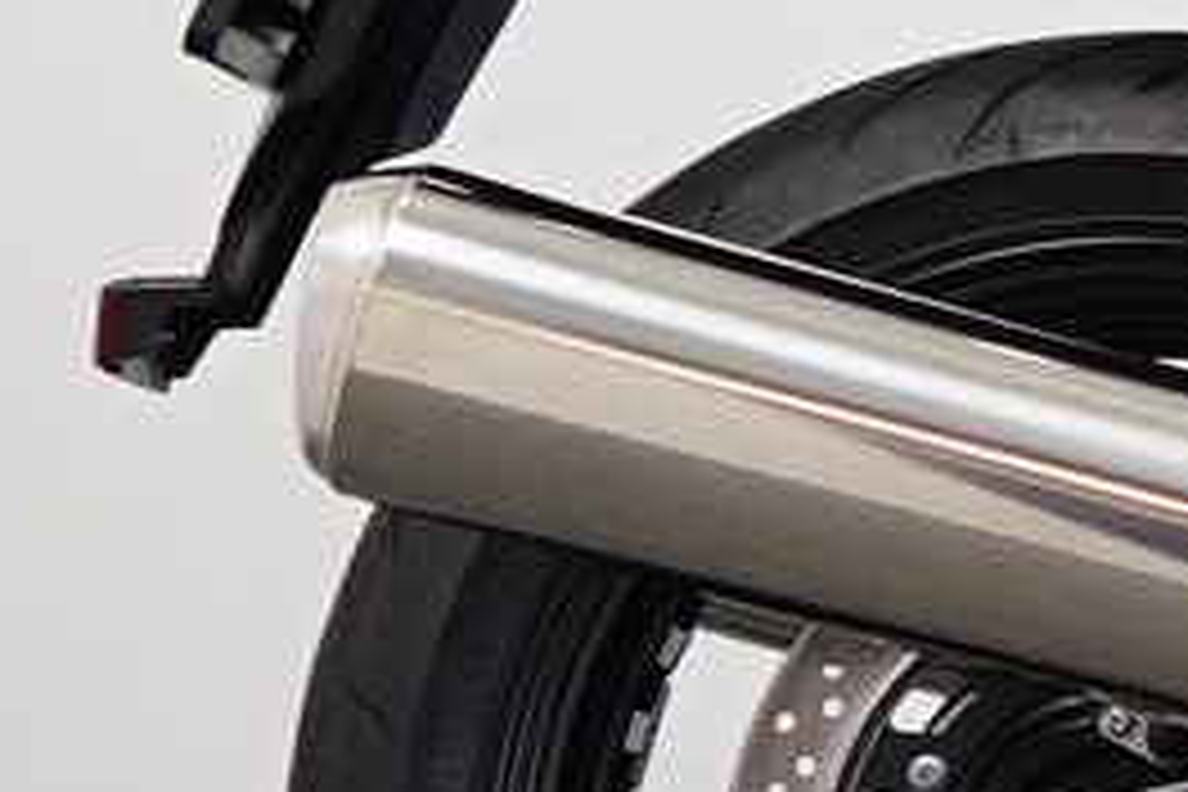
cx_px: 2984
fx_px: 11021
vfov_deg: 4.1
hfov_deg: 5.9
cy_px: 99
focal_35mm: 334
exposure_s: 1/80
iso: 1000
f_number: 5
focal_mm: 46
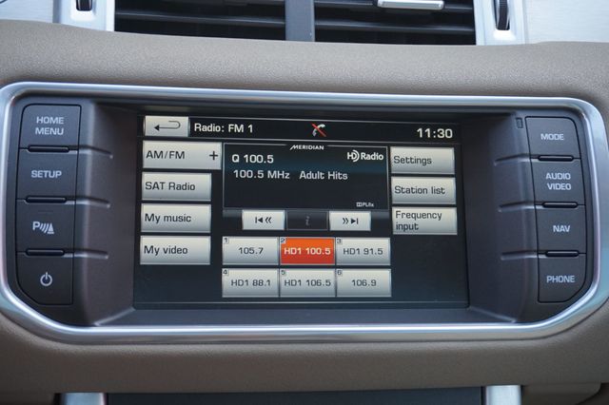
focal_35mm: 45
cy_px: 202
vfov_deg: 29.8
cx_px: 304
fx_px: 761
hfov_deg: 43.6
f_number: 5
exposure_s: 1/60
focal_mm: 30
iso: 160
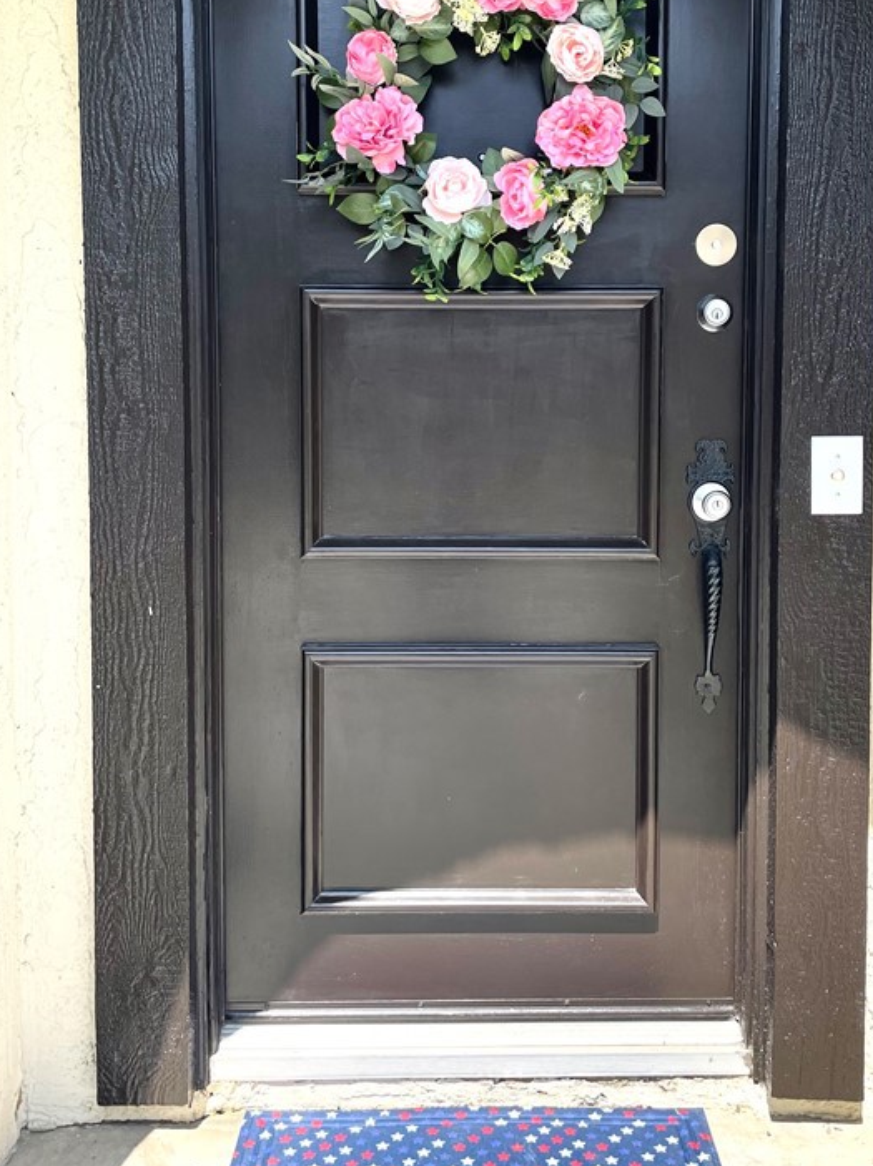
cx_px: 482
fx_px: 1279
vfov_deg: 48.8
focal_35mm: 38
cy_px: 479
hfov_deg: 37.6
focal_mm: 4.2
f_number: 1.6
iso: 32
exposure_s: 1/1135
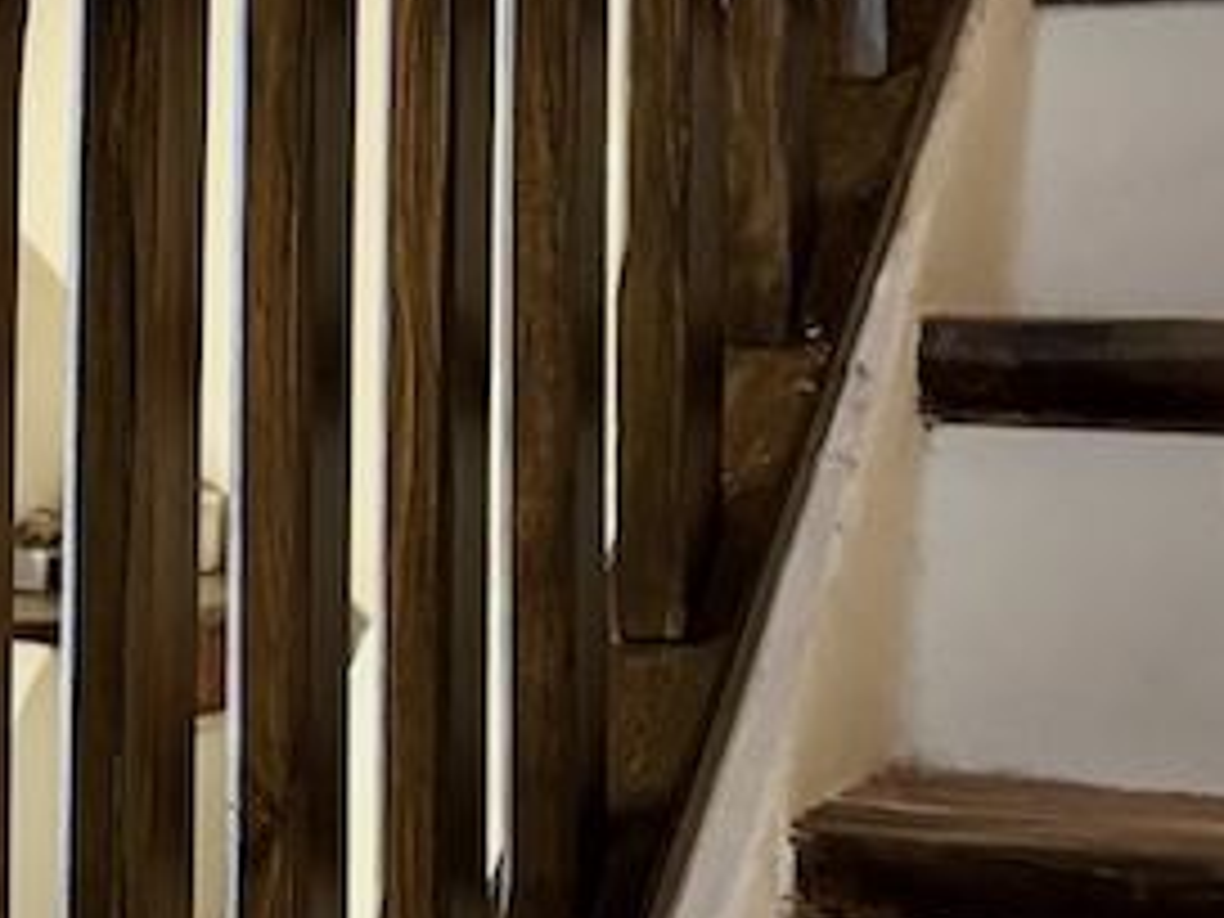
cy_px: 396
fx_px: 3996
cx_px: -526
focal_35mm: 113
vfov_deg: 13.1
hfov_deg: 16.2
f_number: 1.78
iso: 640
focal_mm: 6.76
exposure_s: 1/60
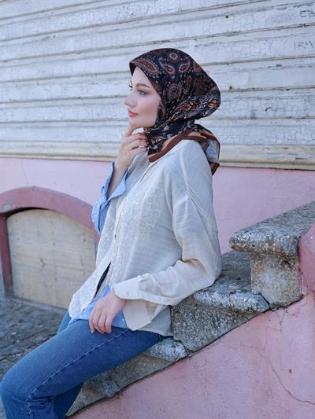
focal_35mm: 55
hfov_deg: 26.6
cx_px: 158
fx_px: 667
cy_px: 210
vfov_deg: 34.9
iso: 320
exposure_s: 1/160
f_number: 7.1
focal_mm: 70
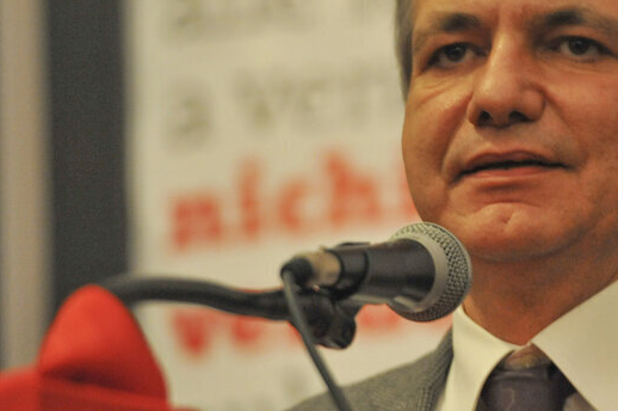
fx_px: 7167
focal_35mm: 418
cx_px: 527
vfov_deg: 3.3
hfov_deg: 4.9
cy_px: 189
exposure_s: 1/125
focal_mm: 200
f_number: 3.2
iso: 3200
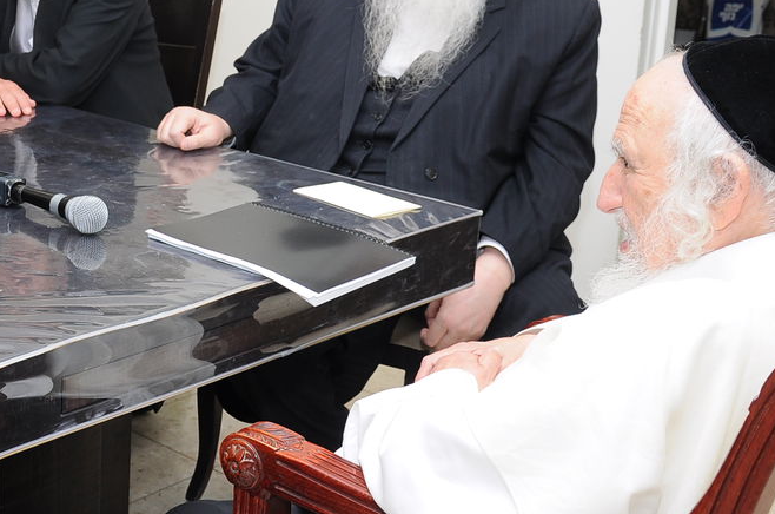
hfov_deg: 29.1
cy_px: 139
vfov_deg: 20.1
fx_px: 1441
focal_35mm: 67
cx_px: 105
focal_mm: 21
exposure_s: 1/60
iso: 250
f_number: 4.5
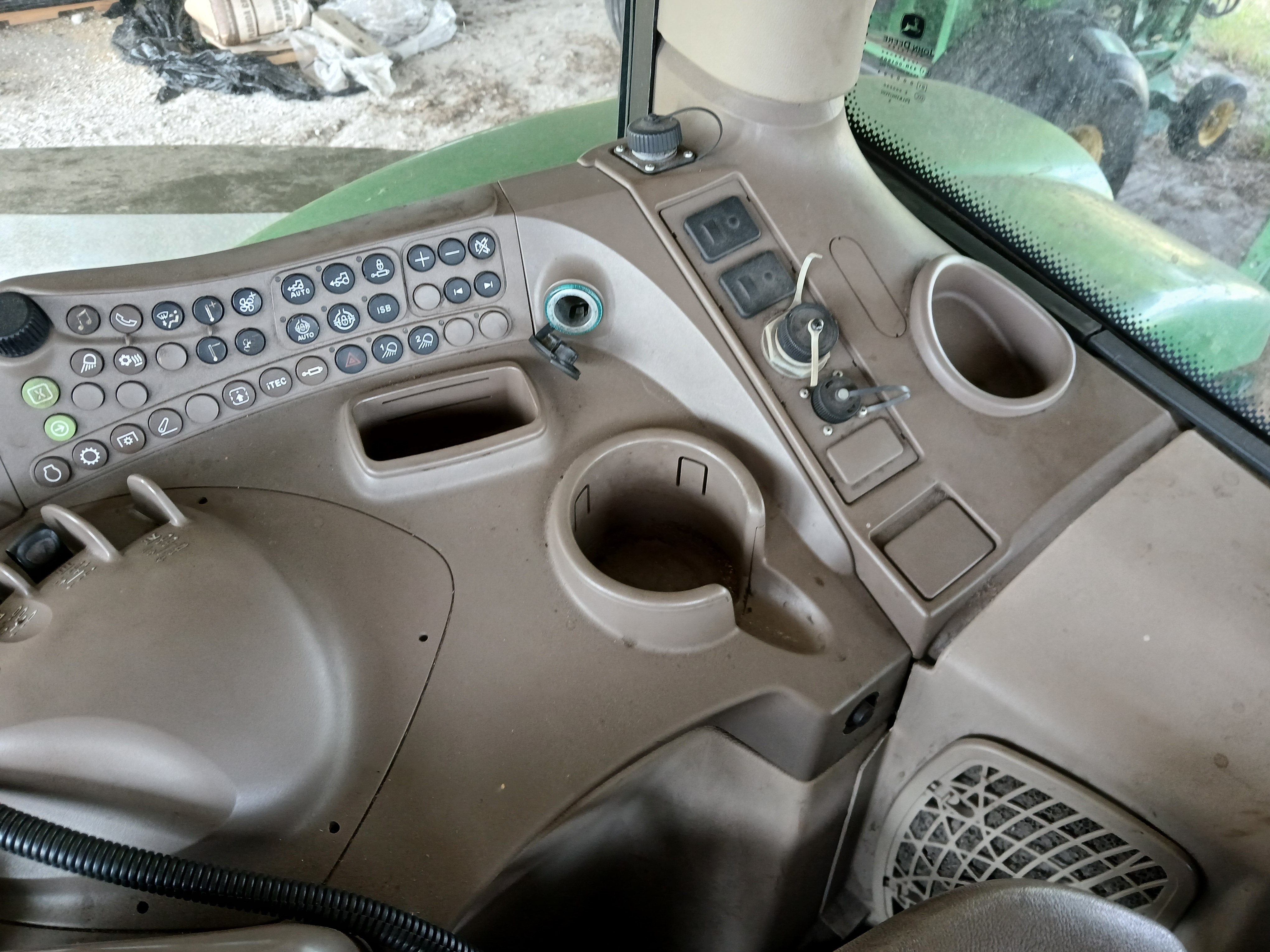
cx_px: 635
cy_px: 476
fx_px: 954
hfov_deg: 67.3
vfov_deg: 53.1
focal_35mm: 26
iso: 80
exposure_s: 1/60
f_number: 1.8
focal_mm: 3.98
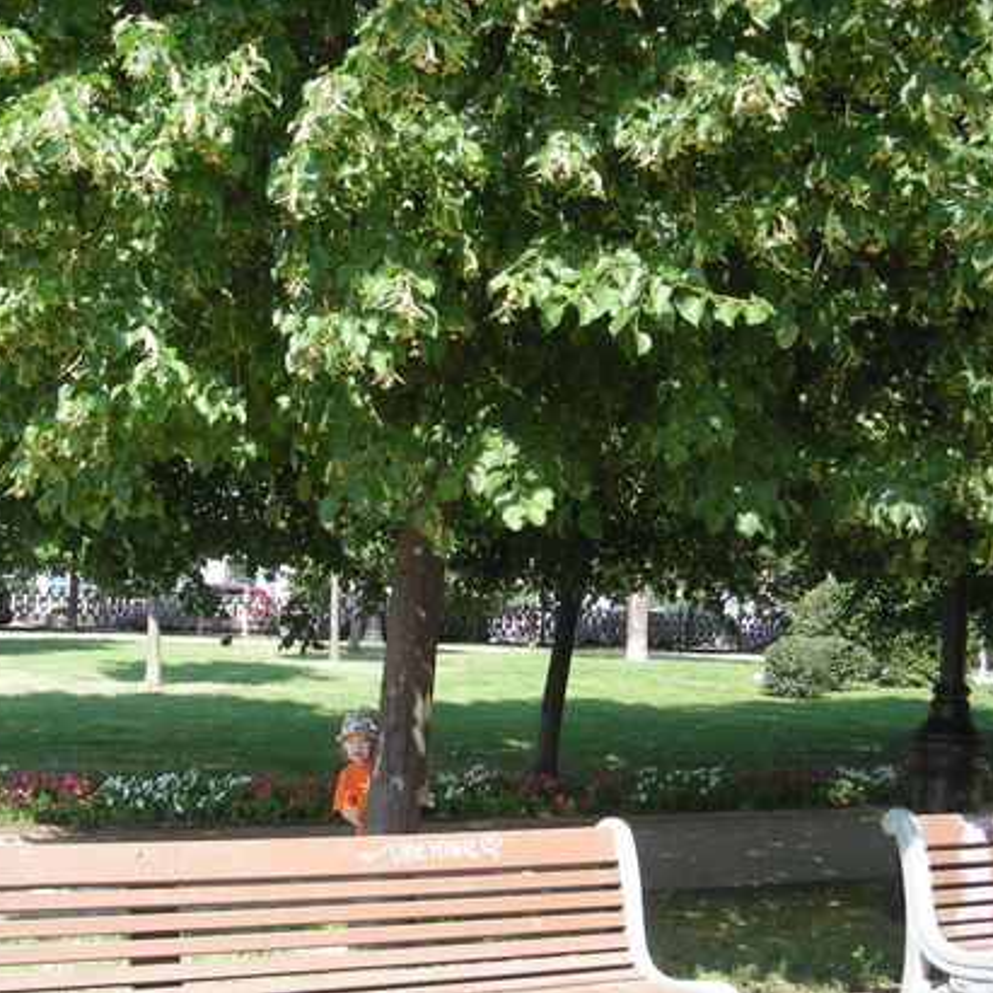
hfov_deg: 29.4
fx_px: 1882
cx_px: 355
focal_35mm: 58
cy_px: 496
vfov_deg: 29.6
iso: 50
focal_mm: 7.9
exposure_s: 1/187
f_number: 3.2
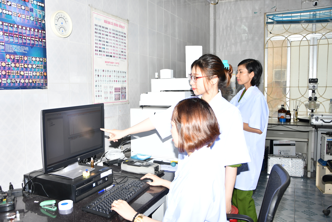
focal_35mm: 32
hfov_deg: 59.5
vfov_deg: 41.7
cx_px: 166
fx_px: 290
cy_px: 111
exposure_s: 1/200
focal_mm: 21
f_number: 3.8
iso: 200
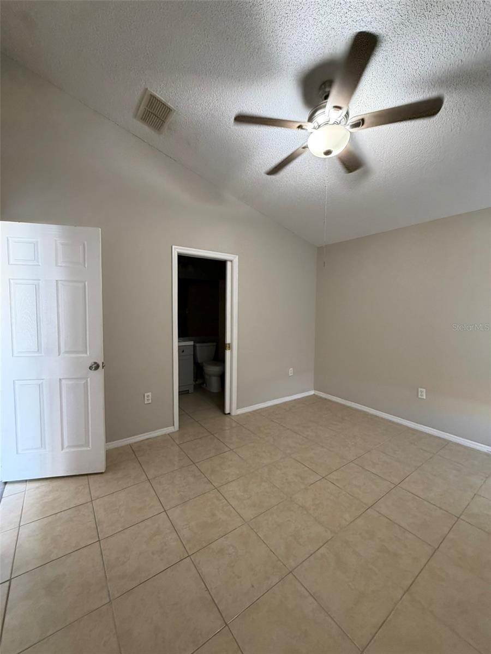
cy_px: 327
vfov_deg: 102.1
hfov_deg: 85.7
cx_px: 246
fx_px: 265
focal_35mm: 14
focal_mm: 2.22
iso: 250
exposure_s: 1/60
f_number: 2.2
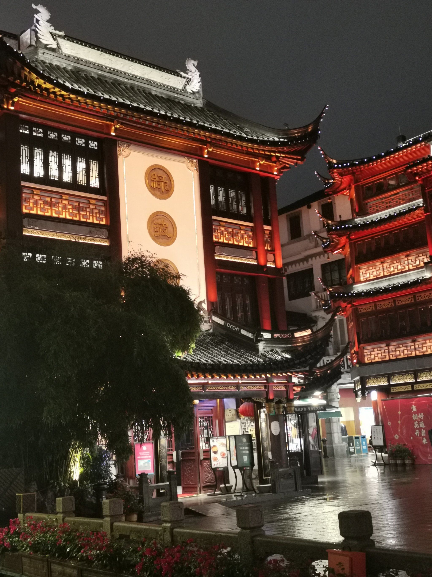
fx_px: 749
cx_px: 216
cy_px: 288
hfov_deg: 32.2
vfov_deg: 42.1
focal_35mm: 45
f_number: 1.8
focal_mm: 5.58
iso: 400
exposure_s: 1/33.3
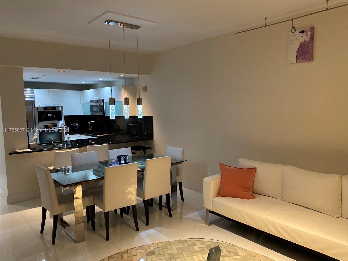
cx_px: 174
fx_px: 261
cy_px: 130
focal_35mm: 26
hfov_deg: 67.3
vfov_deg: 53.1
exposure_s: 1/40
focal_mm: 4.25
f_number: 1.8
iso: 400
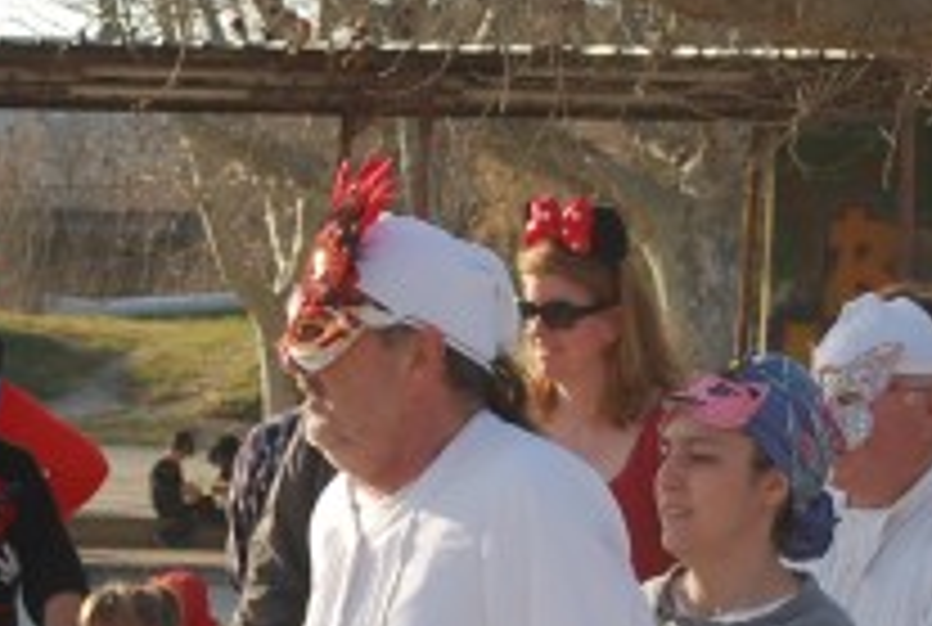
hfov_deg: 9.3
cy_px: 363
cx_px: -63
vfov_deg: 6.3
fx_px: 5708
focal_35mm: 220
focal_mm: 38
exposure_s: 1/200
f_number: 6.3
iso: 100
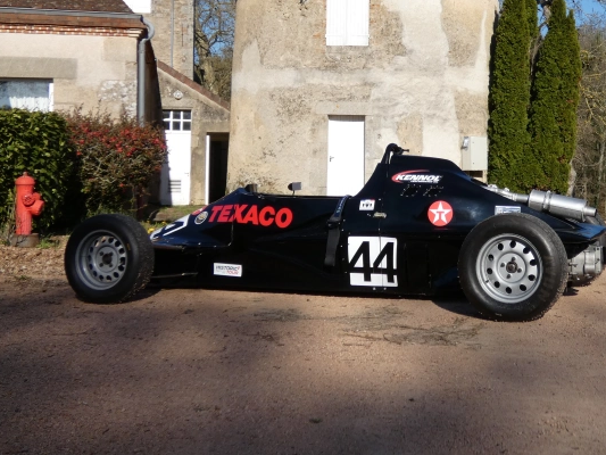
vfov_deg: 26.7
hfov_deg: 34.8
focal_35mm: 54
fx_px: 946
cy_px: 123
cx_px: 448
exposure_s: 1/800
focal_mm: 6.5
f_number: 4
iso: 80
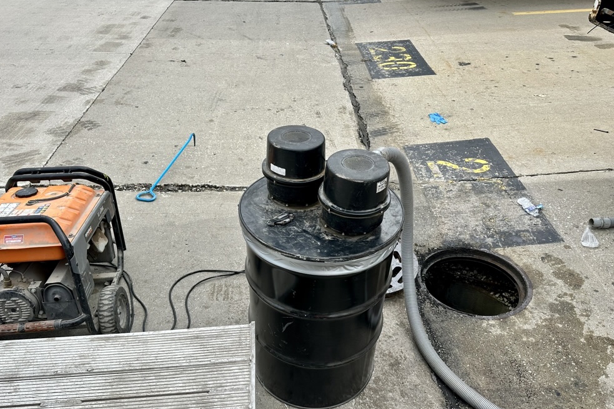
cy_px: 233
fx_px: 443
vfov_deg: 49.4
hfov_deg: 69.4
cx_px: 305
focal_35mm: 26
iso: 80
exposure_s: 1/2809
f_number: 1.78
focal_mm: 6.86
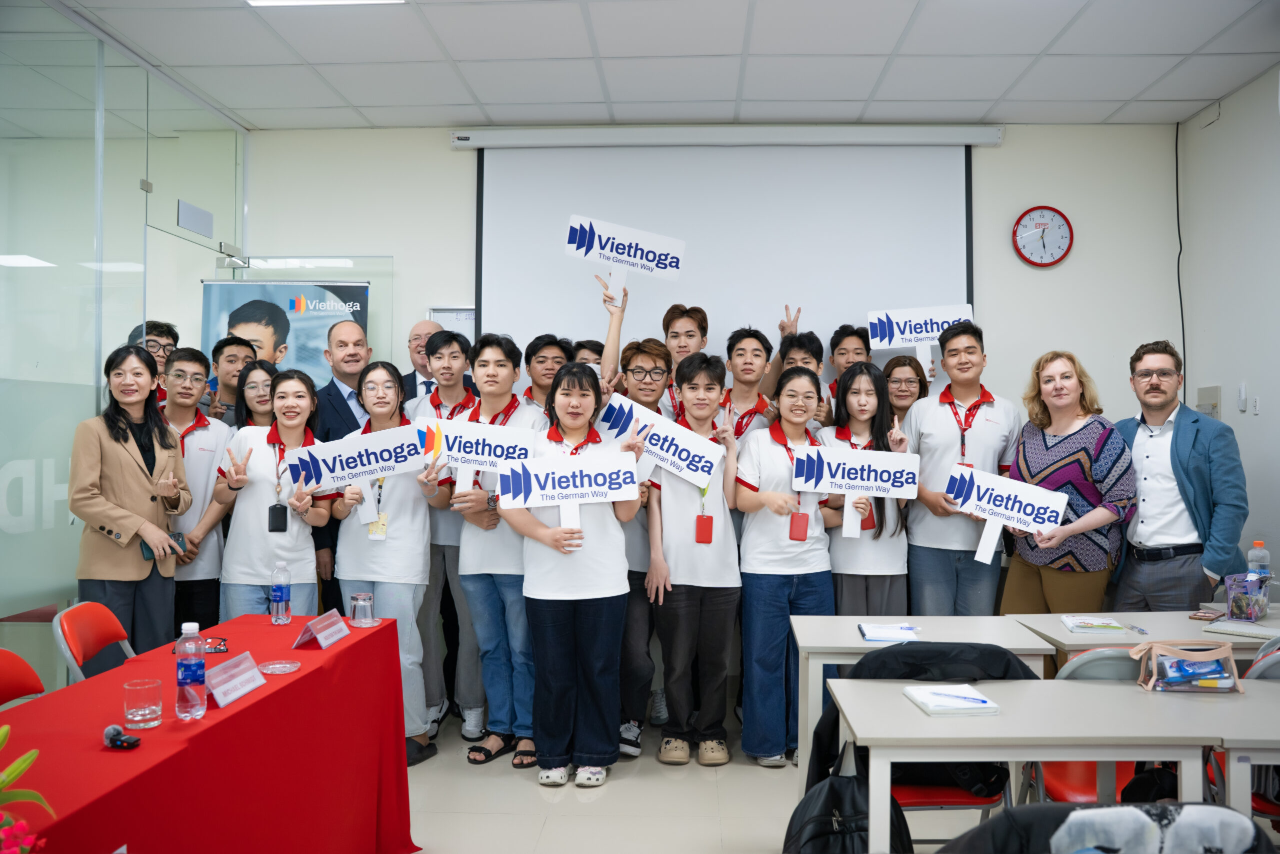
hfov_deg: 60.8
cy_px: 427
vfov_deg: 42.7
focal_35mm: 31
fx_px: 1092
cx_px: 640
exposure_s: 1/100
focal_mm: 30.7
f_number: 4
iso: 640
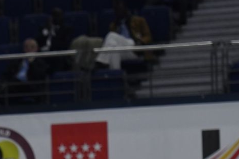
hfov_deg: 4.1
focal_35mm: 500
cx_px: -54
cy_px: 258
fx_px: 3319
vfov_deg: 2.7
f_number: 2.8
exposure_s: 1/800
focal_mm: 130
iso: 800
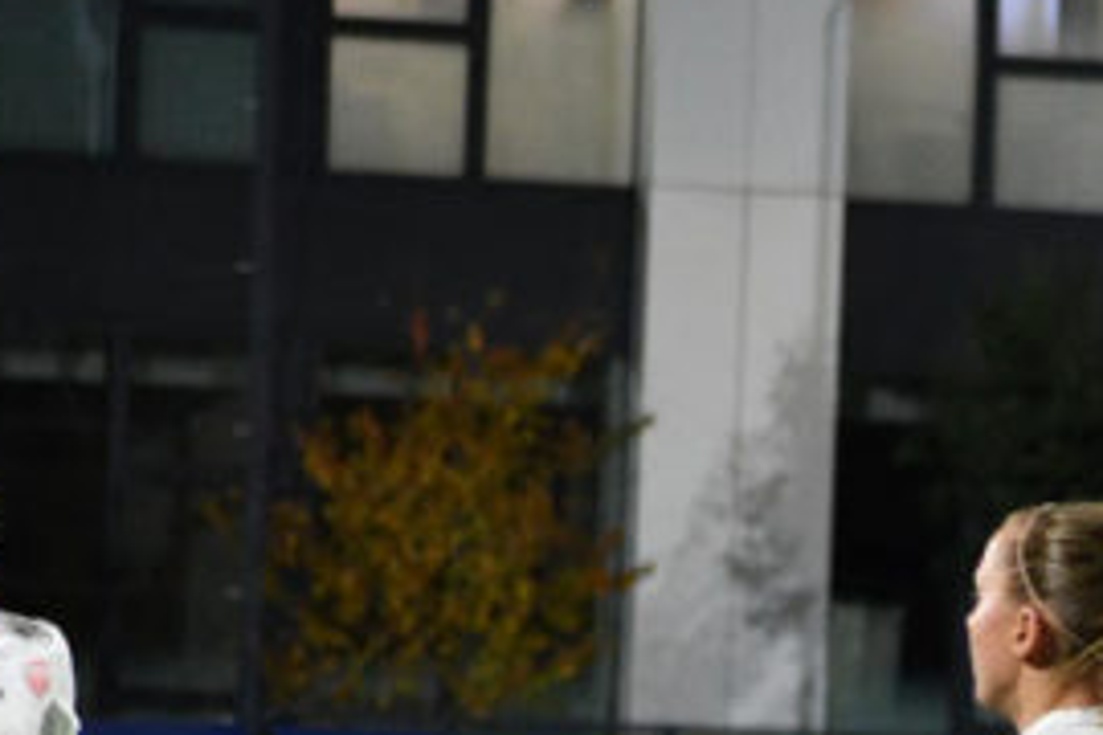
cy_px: 1015
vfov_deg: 2.2
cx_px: 1736
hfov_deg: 3.3
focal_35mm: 625
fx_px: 19148
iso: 2500
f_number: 4.8
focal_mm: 110
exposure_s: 1/500
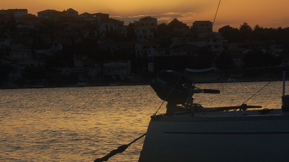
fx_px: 1449
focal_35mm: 189
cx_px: 93
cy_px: 15
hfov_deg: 11.4
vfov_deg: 6.4
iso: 200
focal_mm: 55
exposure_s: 1/250
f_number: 10
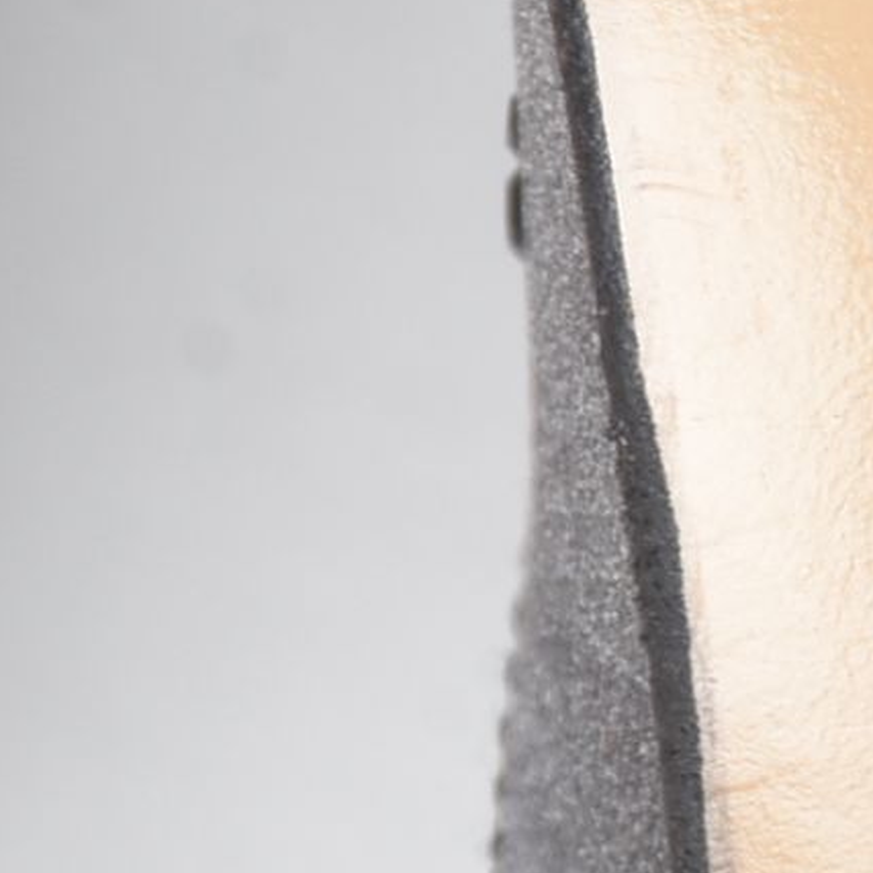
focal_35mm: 1251
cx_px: 2104
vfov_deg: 1.4
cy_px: 153
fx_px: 35694
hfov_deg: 1.4
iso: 200
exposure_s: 1/125
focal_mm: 140
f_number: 14
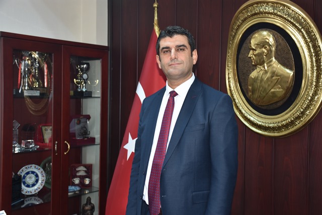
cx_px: 161
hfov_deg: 43.6
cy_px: 108
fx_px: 403
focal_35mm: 45
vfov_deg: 29.9
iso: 320
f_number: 4
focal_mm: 30
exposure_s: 1/15
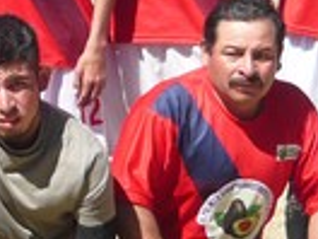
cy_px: 22
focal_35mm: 160
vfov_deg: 9.2
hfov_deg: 11.9
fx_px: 1470
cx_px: -145
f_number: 8
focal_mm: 5.5
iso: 100
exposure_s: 1/160
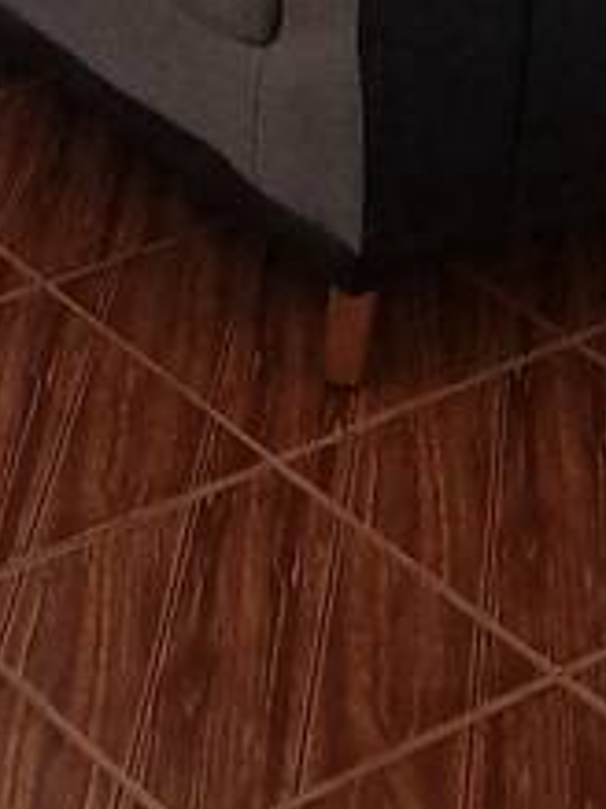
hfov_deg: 11.1
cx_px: 166
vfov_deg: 13.6
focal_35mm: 133
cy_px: -550
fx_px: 3107
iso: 80
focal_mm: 4
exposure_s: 1/60
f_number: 1.8
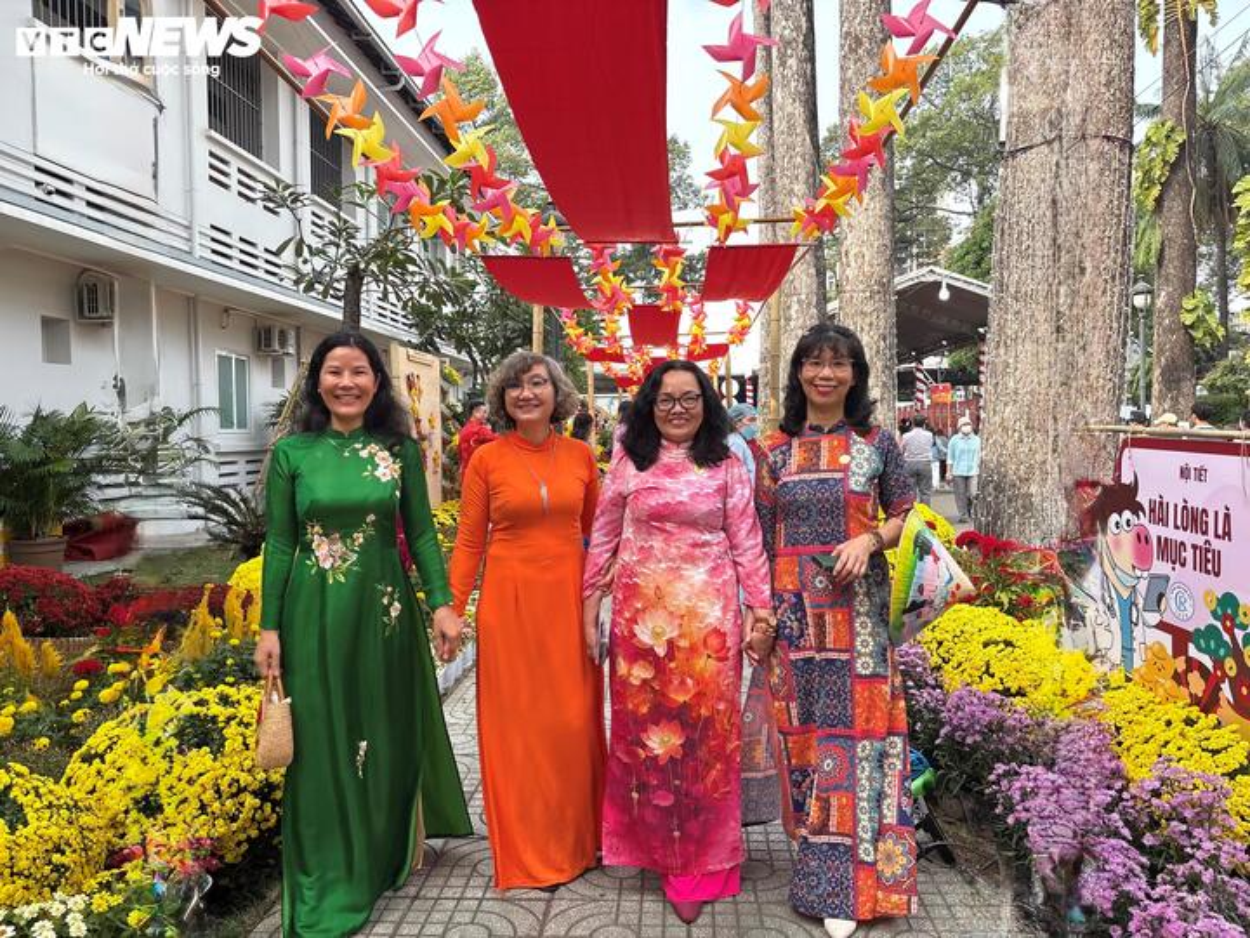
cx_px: 625
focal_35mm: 26
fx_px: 939
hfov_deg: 67.3
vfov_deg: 53.1
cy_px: 469
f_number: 1.6
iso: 64
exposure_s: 1/414
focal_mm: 5.96
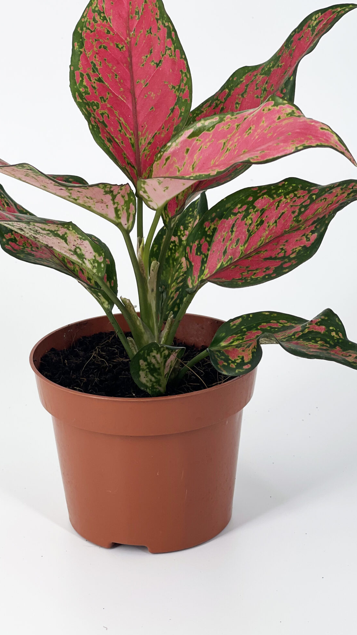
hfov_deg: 13.3
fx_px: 1532
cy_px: 313
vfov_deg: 23.4
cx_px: 144
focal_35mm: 91
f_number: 2.2
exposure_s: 1/237
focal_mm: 7.5
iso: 20
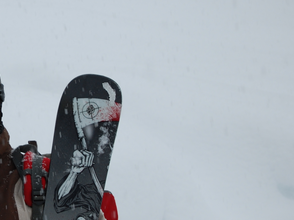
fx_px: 1436
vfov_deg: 8.8
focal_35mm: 169
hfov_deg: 11.6
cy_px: 103
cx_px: -8
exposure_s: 1/125
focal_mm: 55
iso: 220
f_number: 5.6
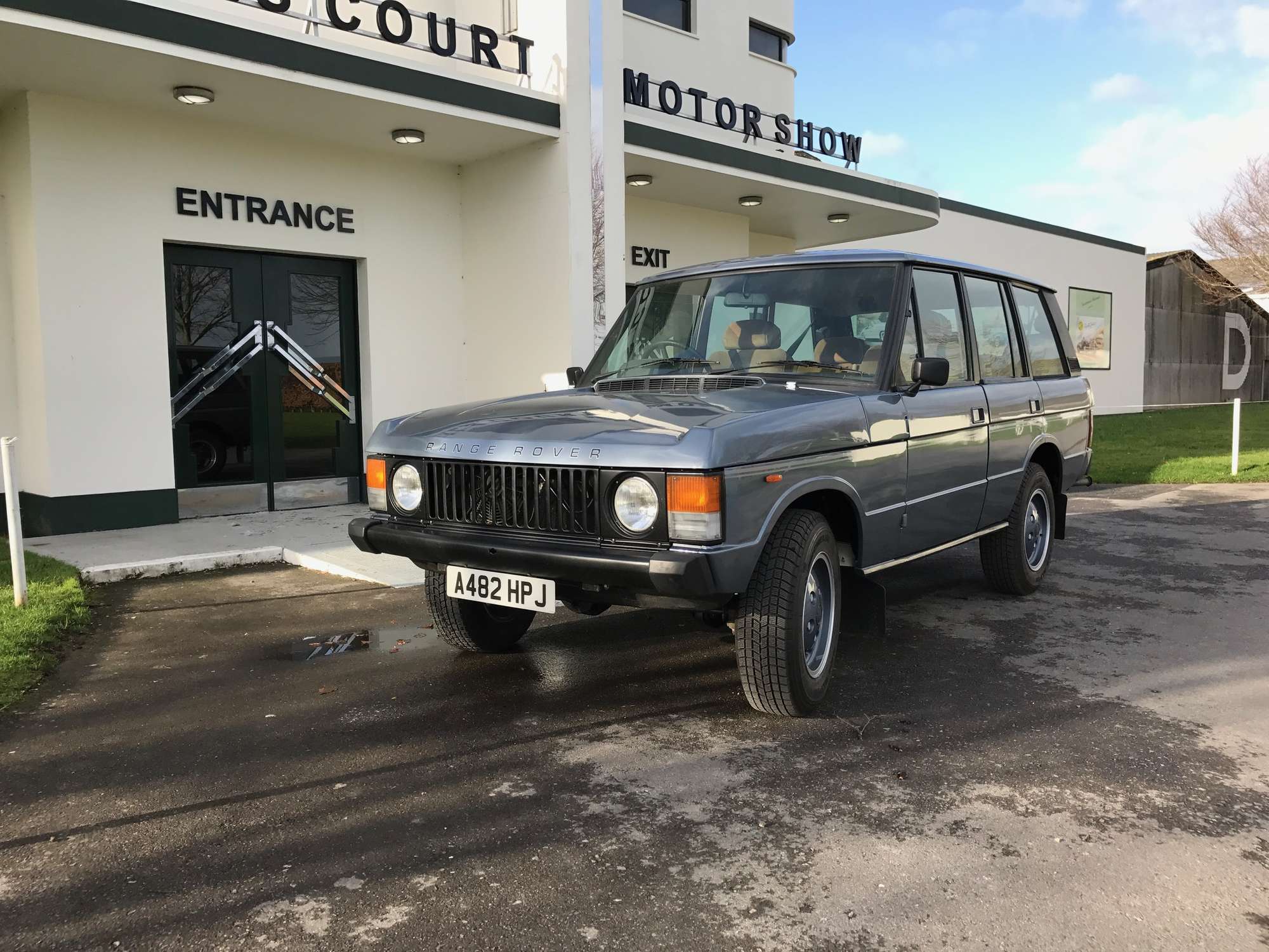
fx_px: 1026
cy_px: 476
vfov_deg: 49.7
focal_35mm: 28
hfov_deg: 63.4
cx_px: 634
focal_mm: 3.99
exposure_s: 1/684
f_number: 1.8
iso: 20
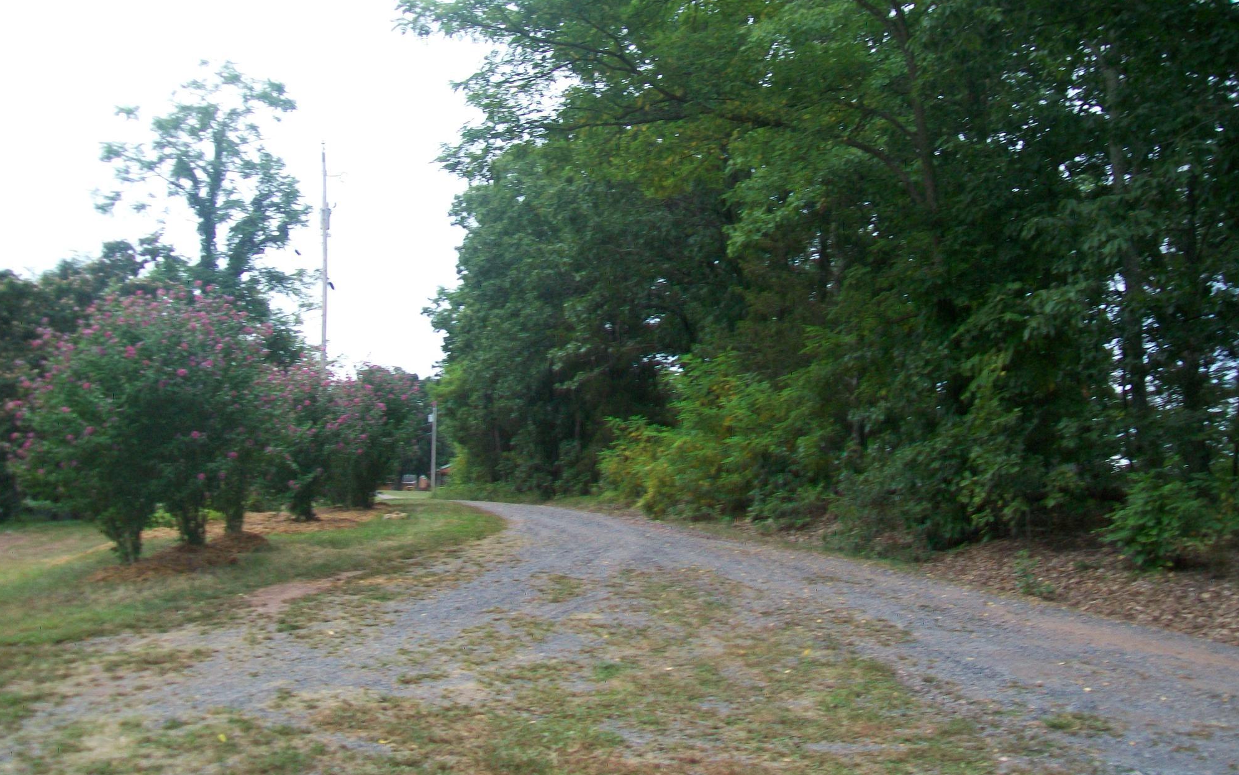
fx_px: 1249
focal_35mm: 37
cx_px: 629
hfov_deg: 52.7
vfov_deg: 34.4
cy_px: 450
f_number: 2.7
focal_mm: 6.1
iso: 64
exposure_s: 1/80
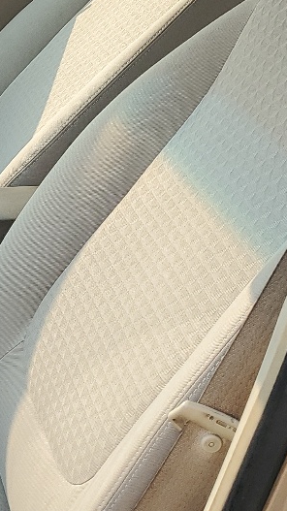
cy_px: 279
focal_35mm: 86
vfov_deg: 24.7
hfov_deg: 12.5
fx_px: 1165
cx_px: -266
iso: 50
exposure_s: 1/476
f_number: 1.5
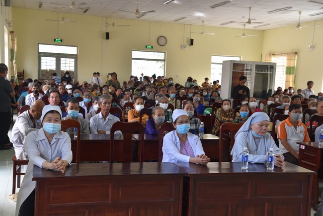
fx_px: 413
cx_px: 162
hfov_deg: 42.7
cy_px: 108
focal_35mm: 46
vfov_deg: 29.3
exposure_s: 1/80
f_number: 4.5
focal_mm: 46
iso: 400
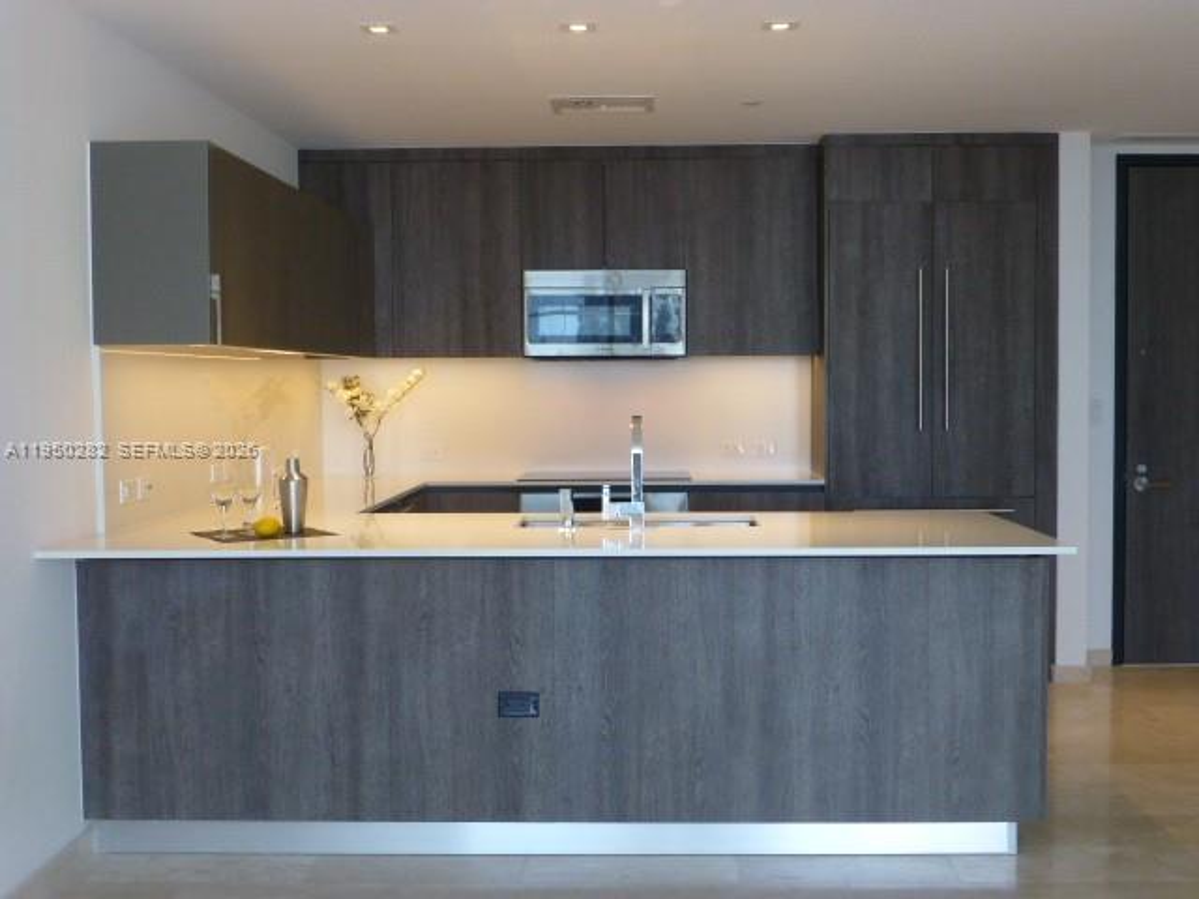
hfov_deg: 45.8
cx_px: 600
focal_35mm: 41
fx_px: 1420
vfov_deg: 35.1
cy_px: 450
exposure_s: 1/50
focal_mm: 7.4
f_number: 3.9
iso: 400
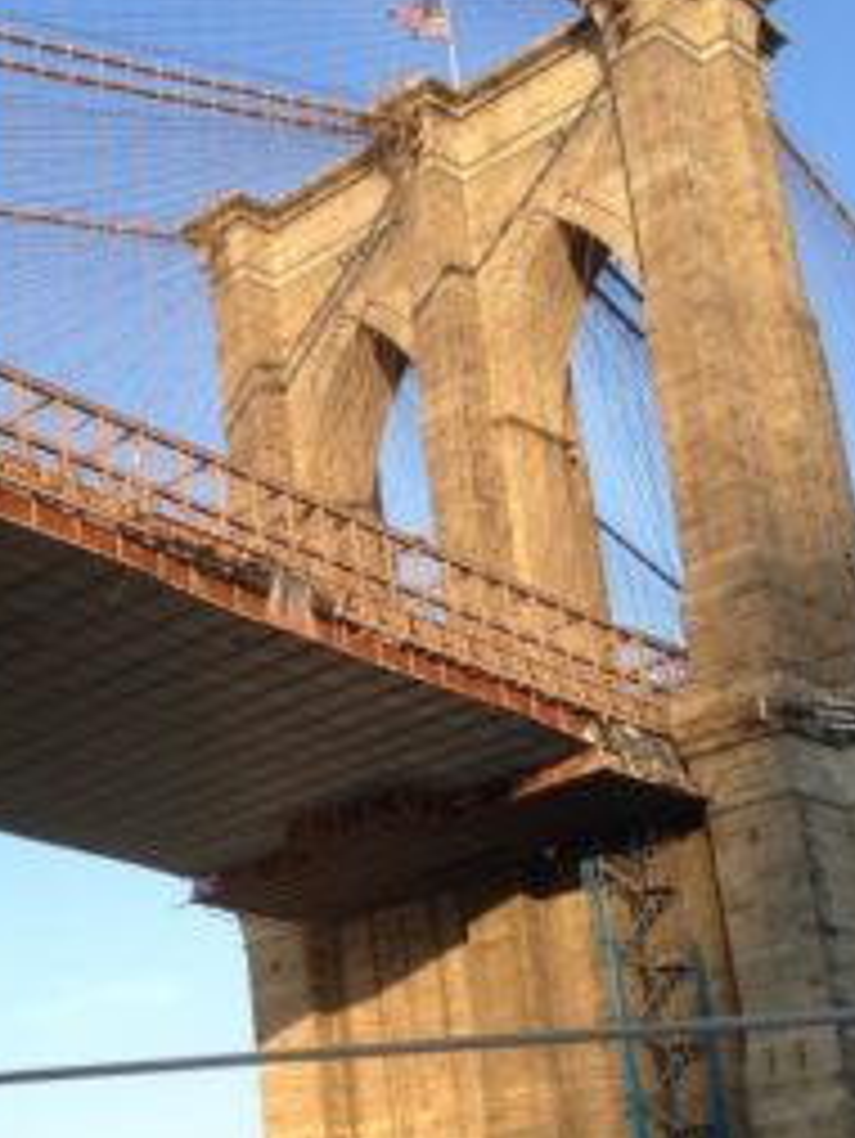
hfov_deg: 19.9
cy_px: 711
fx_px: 2369
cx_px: 27
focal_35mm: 72
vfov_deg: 26.9
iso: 50
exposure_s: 1/502
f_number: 2.4
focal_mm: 4.28
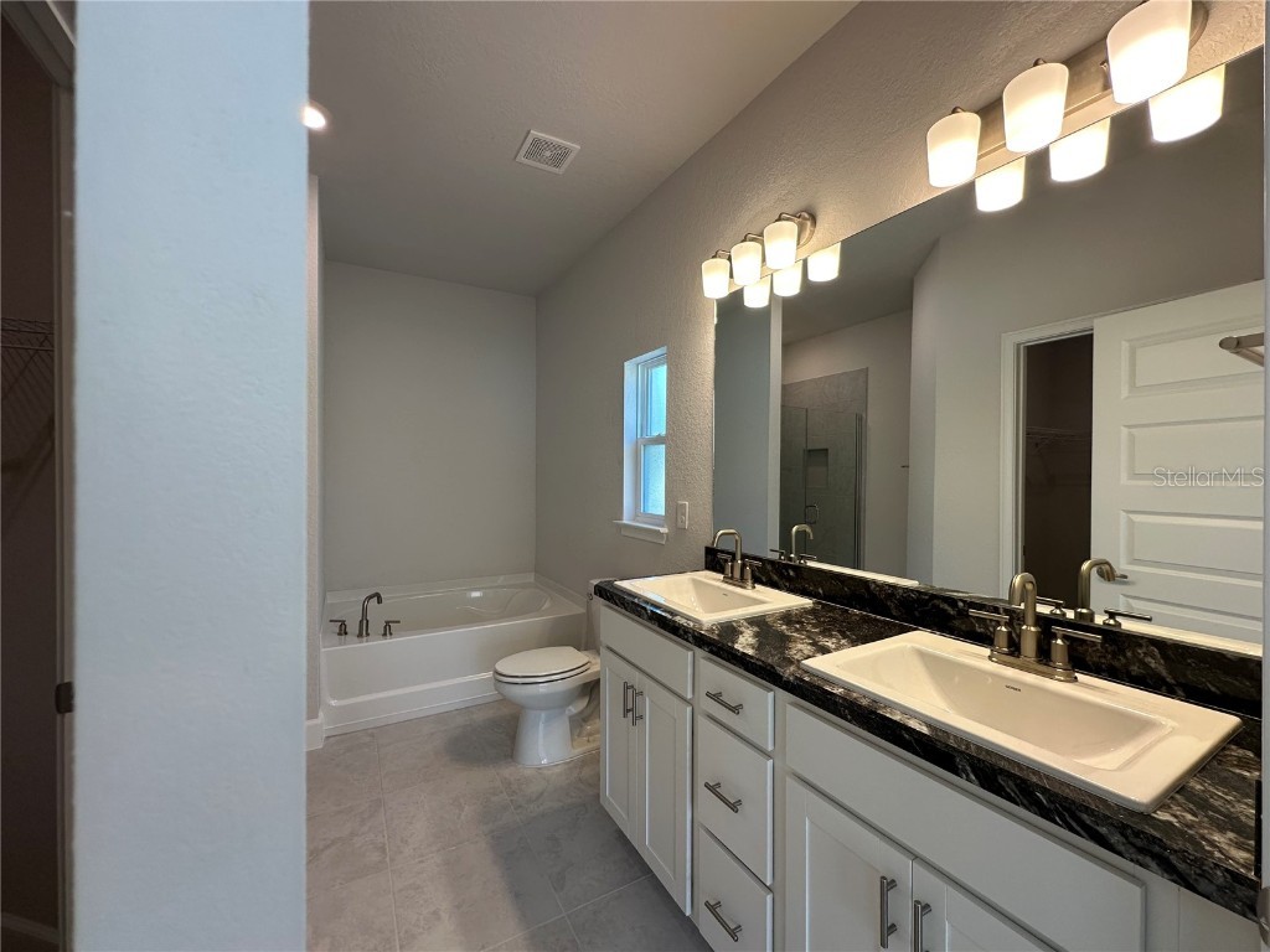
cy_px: 476
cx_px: 635
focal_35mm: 14
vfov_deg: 85.7
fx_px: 514
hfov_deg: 102.1
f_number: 2.2
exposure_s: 1/120
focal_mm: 2.22
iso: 100
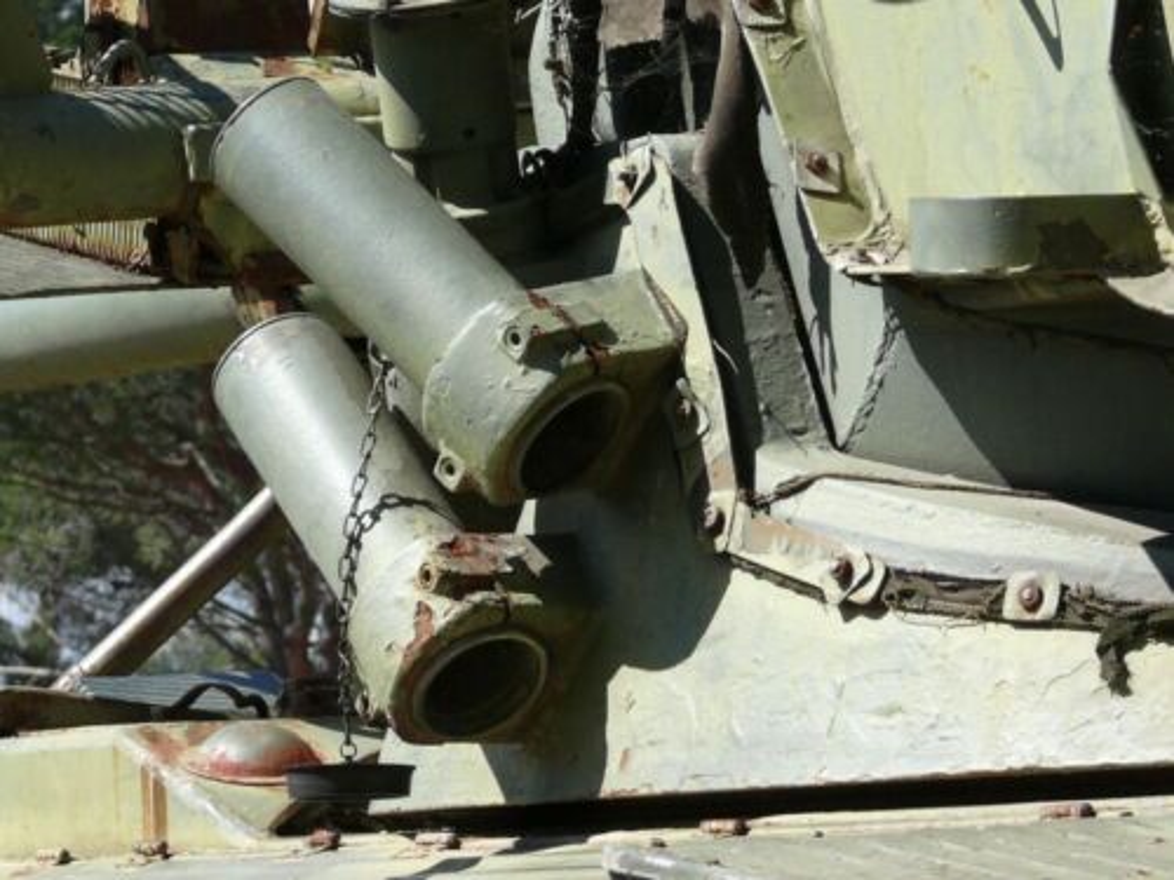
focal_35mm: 255
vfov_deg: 5.8
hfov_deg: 7.8
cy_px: 440
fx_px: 8648
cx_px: 587
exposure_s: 1/400
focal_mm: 30.1
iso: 100
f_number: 5.6
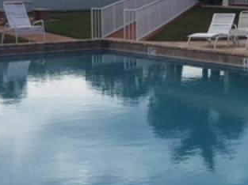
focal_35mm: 95
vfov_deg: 15.4
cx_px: 320
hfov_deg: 19.2
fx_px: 680
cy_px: 37
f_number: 2.2
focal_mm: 4.15
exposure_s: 1/2404
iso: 25
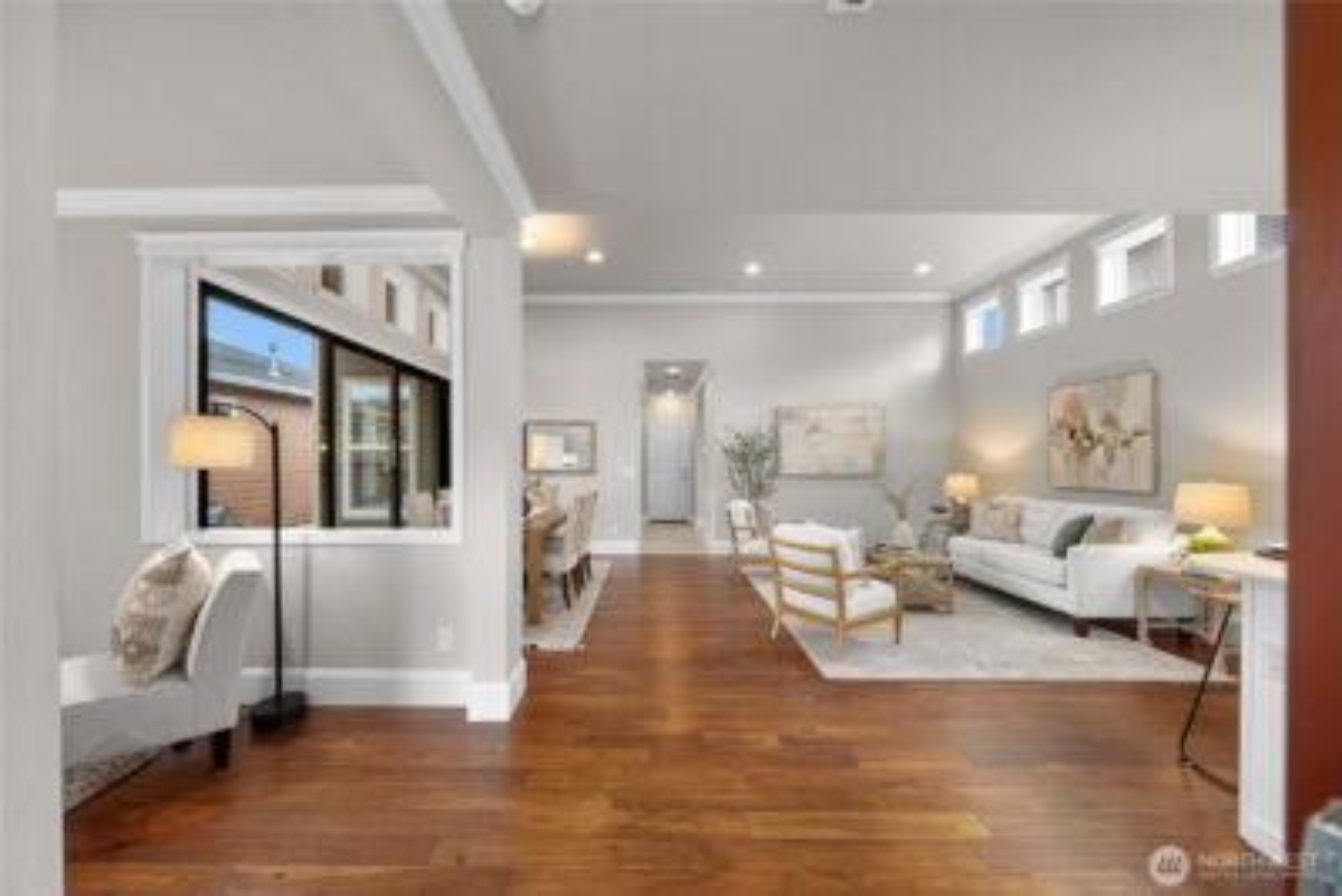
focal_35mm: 12
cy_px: 448
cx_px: 671
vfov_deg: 90.1
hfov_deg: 112.6
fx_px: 447
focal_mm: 12
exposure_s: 1/6
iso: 1000
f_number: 7.1
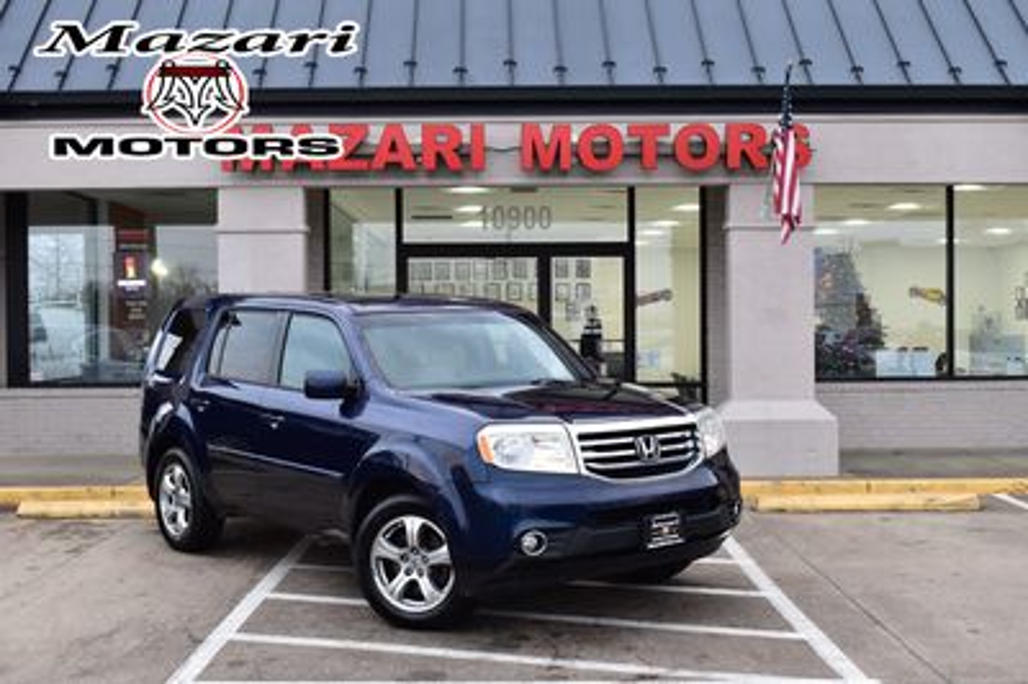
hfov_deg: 45.0
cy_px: 342
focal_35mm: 44
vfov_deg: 30.8
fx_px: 1241
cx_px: 514
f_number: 7.1
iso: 400
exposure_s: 1/30
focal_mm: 29
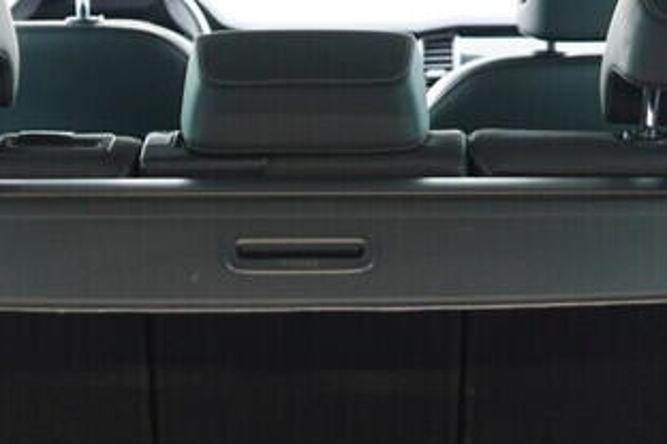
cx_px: 252
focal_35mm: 118
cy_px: 723
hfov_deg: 17.3
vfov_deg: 11.0
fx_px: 2186
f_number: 2.8
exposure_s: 1/40
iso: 1000
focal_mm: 24
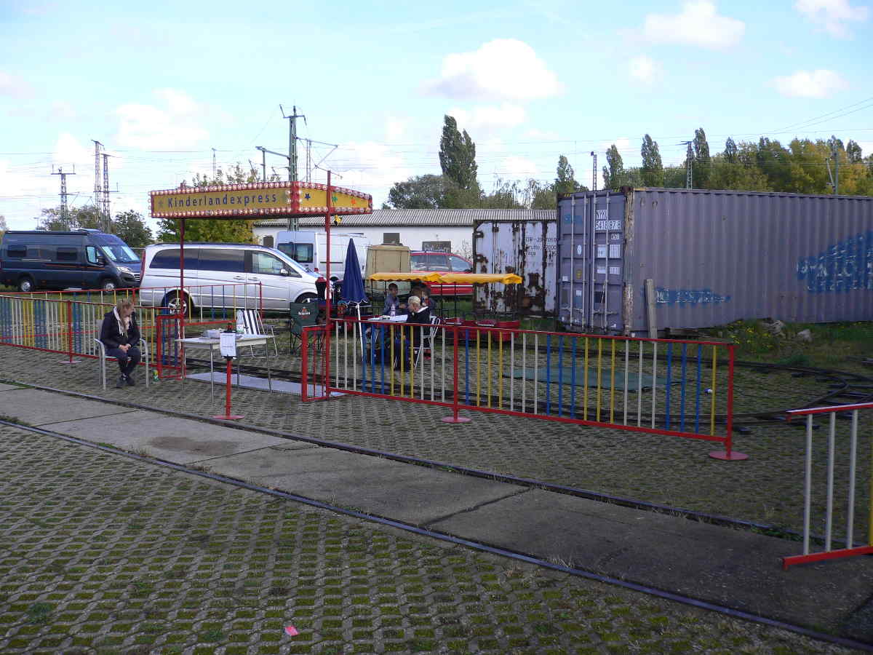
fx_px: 883
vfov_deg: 40.7
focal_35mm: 35
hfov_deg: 52.6
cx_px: 436
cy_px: 328
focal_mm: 5.8
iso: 100
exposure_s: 1/640
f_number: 2.8
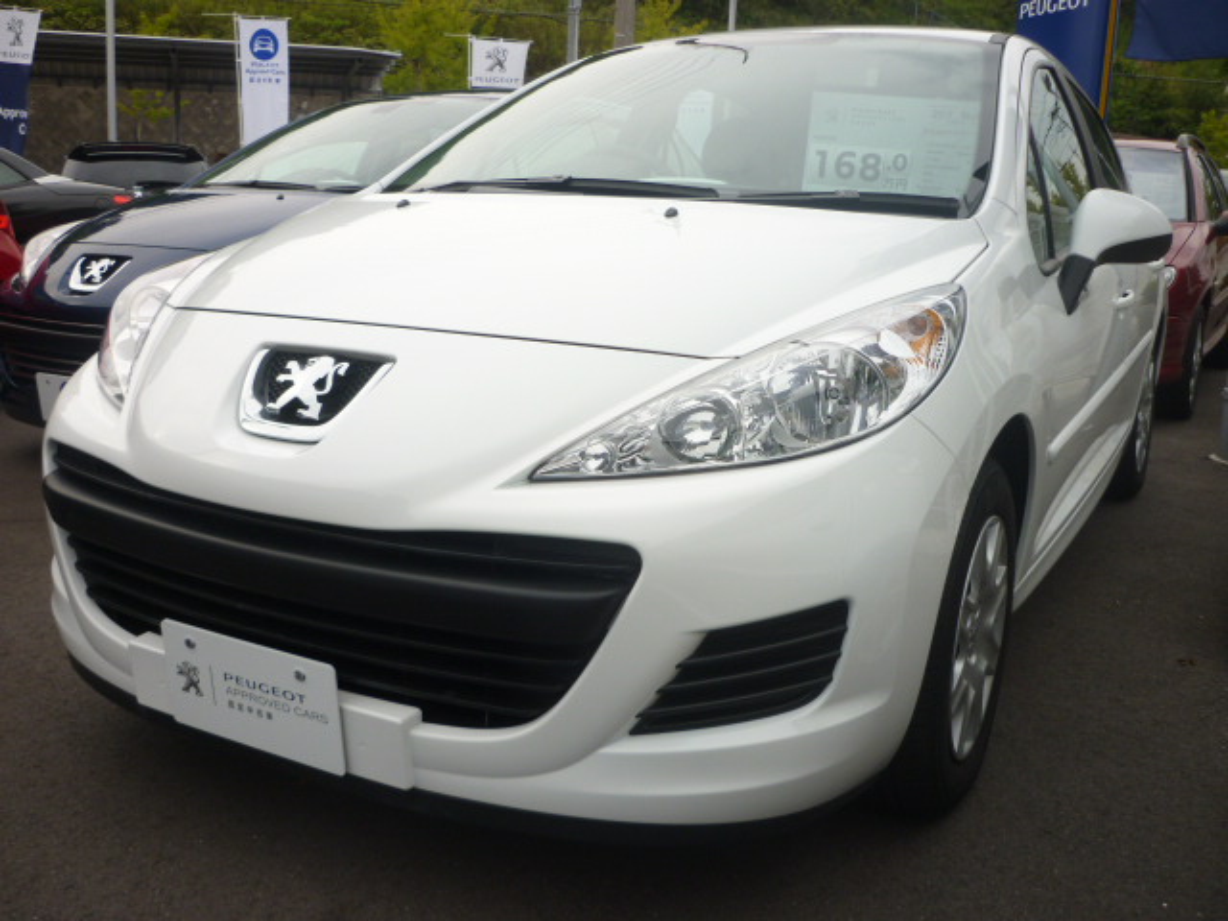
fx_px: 1171
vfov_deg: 42.9
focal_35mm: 33
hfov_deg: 55.4
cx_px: 614
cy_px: 460
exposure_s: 1/320
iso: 80
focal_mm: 5.5
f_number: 2.8
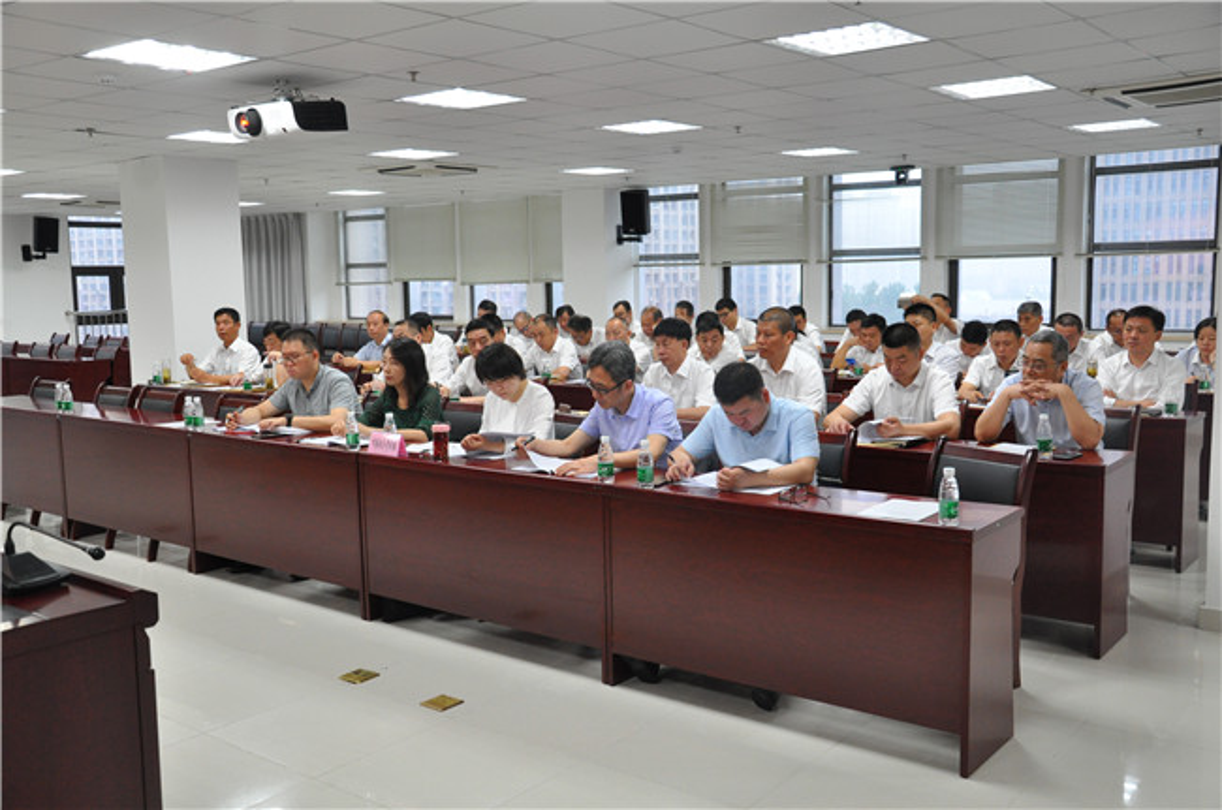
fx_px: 1118
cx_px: 611
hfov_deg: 57.3
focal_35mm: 33
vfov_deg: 39.8
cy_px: 405
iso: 1000
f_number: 6.3
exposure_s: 1/40
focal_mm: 22
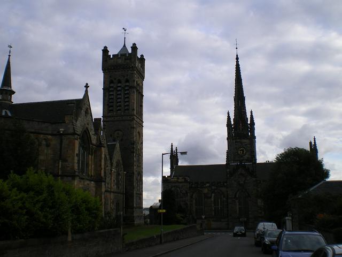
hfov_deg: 49.0
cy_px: 128
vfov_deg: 37.7
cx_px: 171
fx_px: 375
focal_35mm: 38
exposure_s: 1/200
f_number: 4.6
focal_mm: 6.3
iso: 64
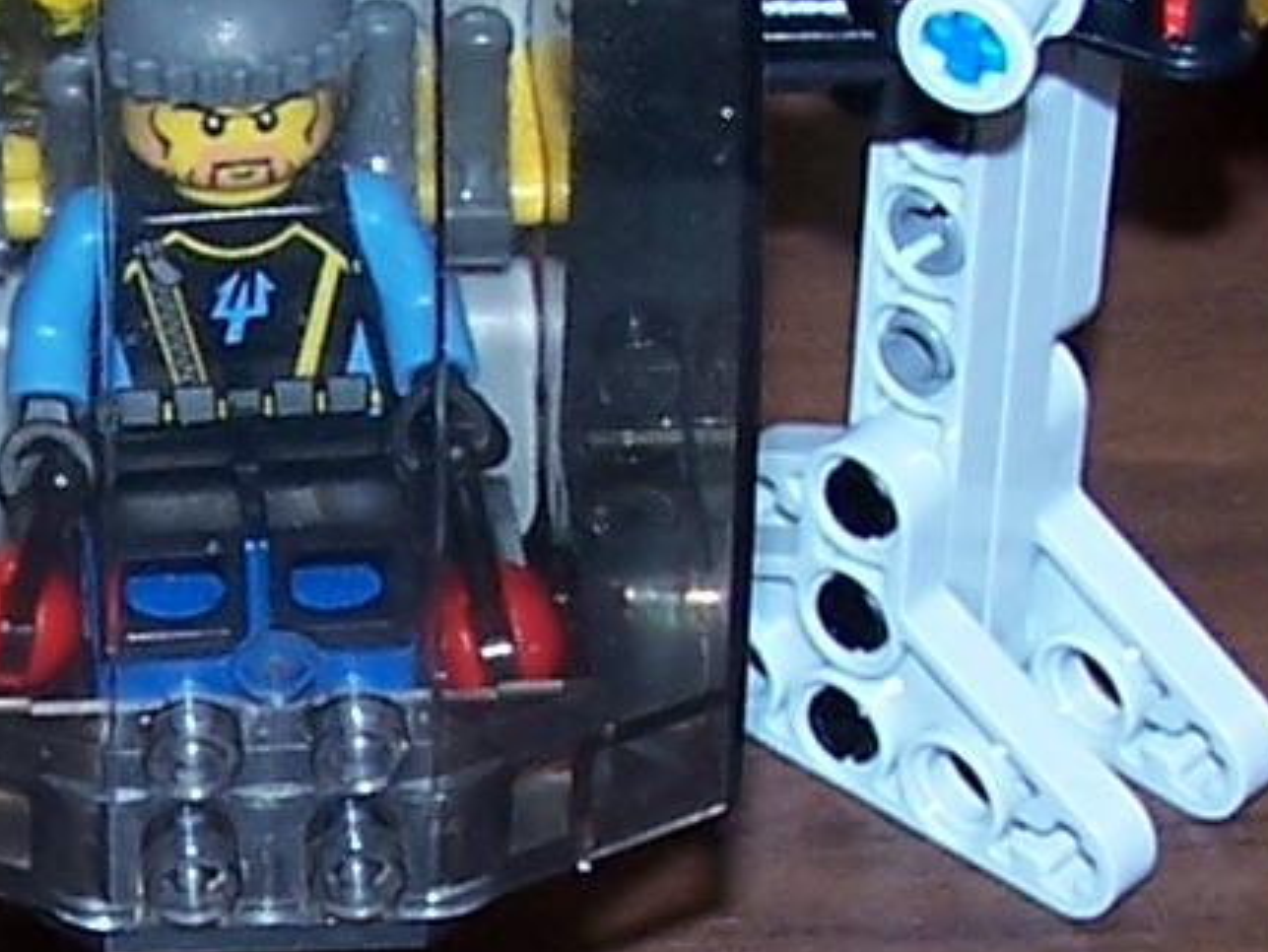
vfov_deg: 6.5
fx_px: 8354
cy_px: 792
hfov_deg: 8.7
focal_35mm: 228
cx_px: 151
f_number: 2.8
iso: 80
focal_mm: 6.3
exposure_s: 1/60
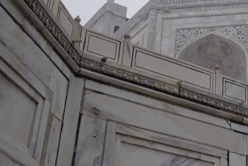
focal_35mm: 75
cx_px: 259
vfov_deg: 18.1
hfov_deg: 25.3
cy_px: 54
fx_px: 518
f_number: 4
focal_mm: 21
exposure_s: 1/1000
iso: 100
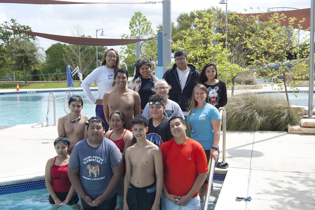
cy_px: 105
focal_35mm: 42
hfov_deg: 46.4
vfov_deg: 31.8
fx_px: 367
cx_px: 158
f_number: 9
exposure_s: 1/320
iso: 200
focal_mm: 28
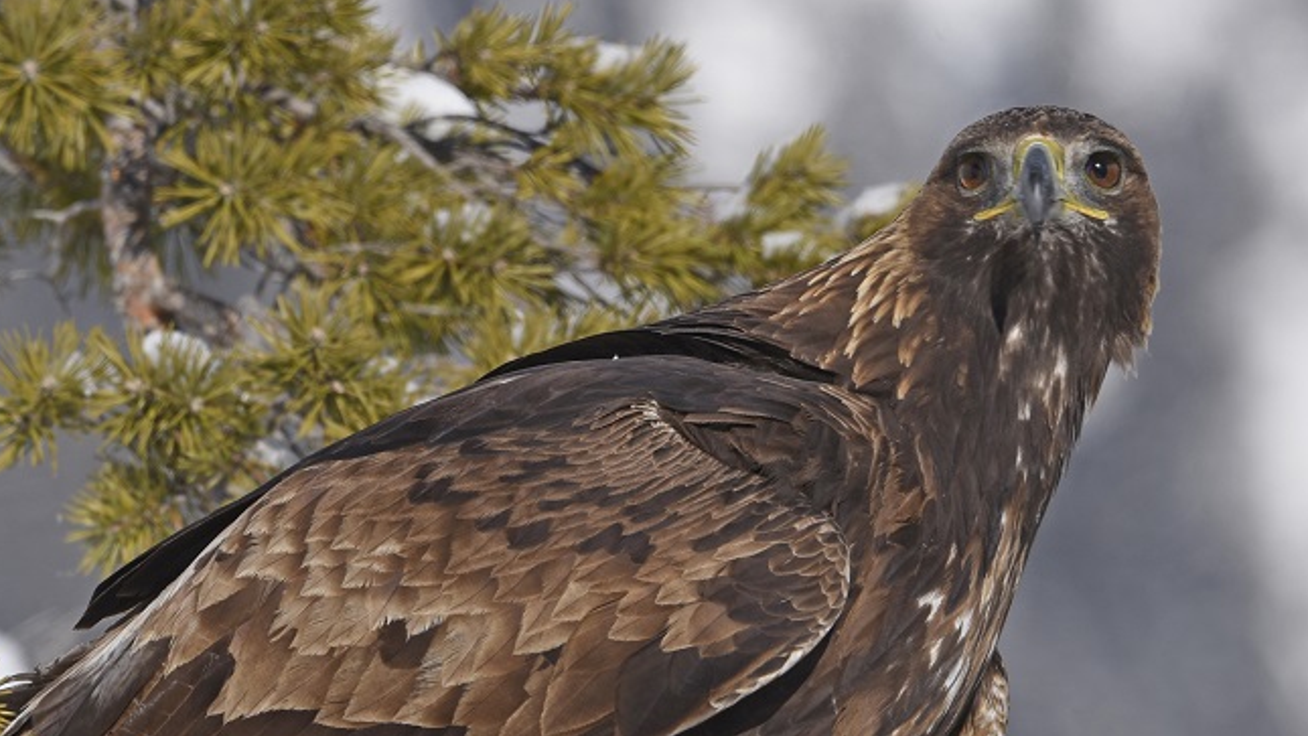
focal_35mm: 974
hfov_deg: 2.2
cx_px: 588
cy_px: 608
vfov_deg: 1.2
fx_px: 33785
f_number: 10
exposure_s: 1/640
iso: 160
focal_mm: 500
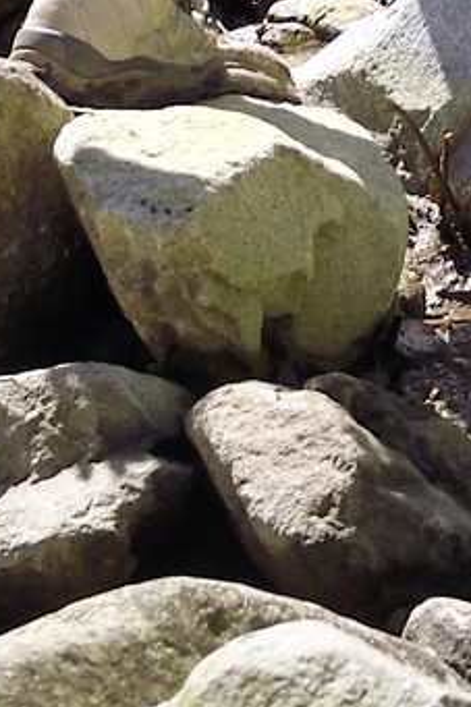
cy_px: -1544
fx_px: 5814
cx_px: 672
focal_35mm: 296
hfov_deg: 4.6
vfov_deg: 6.3
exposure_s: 1/250
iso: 200
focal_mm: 42
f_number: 9
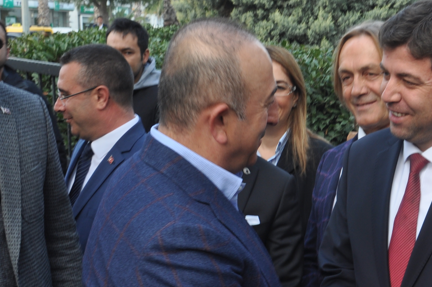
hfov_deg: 25.1
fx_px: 947
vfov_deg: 17.0
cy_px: 263
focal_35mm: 79
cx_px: 366
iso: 200
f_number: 7.1
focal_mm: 24
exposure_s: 1/50
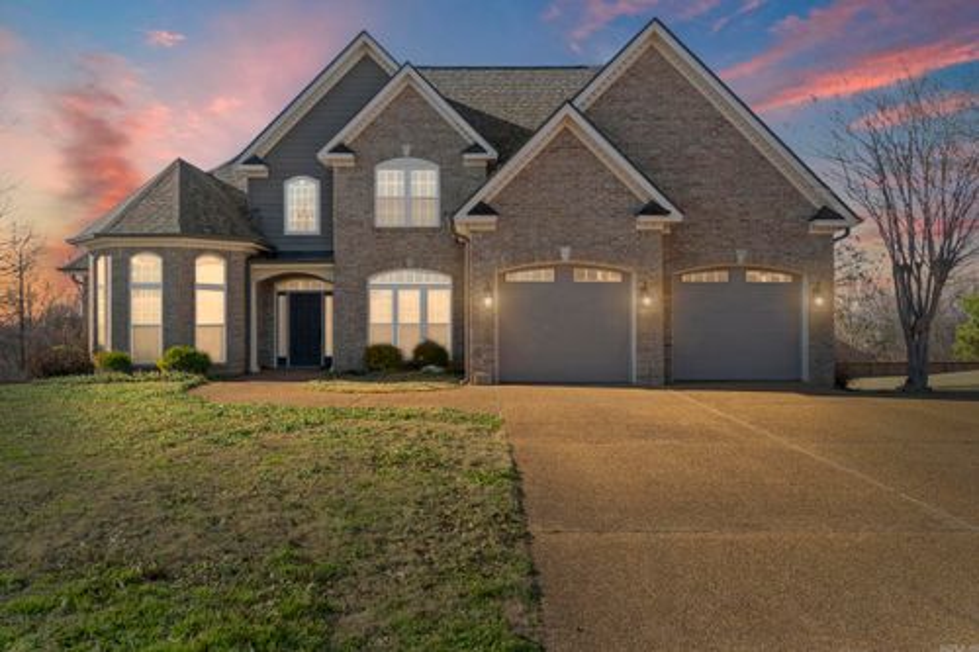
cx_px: 490
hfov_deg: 67.4
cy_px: 326
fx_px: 734
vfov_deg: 47.9
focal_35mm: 27
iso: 250
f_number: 9
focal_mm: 18
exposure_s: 1/100
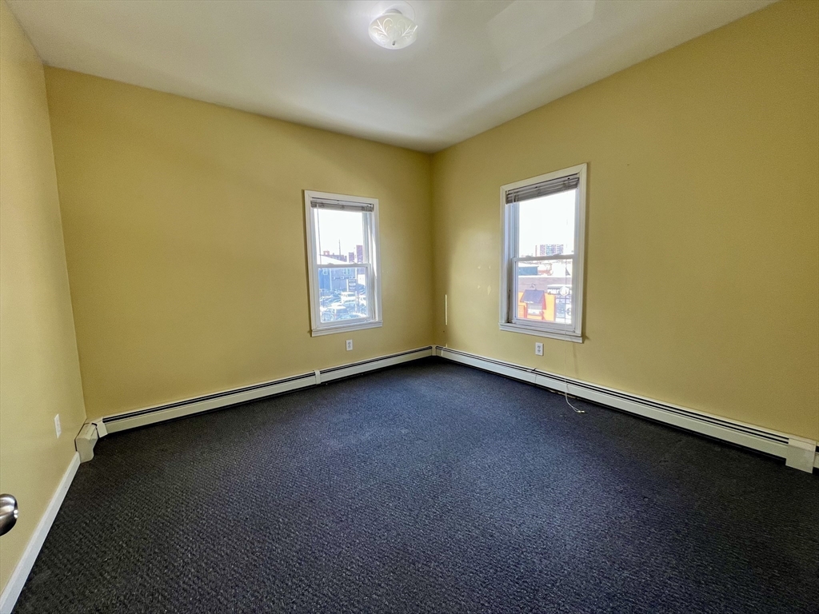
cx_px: 410
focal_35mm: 13
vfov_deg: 89.9
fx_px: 308
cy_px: 307
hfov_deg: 106.2
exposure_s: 1/120
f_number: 1.8
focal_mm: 1.57
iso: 64
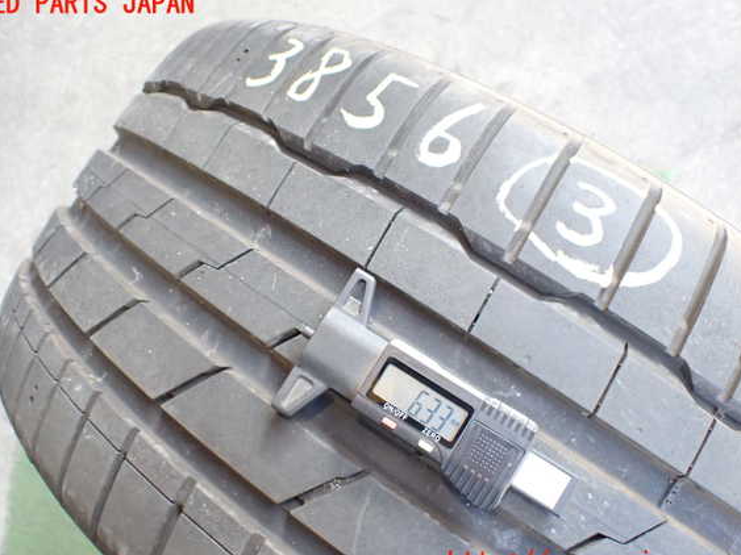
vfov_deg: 44.1
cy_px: 284
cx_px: 350
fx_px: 685
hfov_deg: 56.8
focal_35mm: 32
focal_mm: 5.4
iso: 800
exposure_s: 1/125
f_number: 2.3
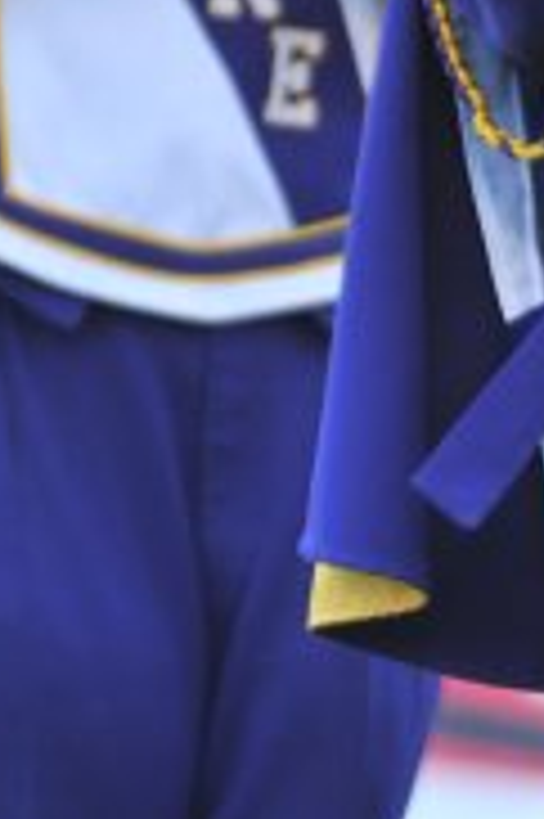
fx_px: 22504
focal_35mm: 991
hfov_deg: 1.4
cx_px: 762
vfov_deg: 2.1
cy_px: 212
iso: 200
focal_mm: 200
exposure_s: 1/500
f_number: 2.8
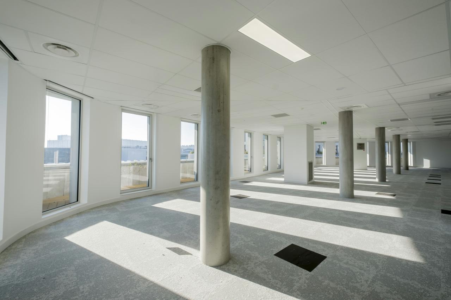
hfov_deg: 100.4
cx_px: 226
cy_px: 150
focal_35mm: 15
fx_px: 188
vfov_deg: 77.3
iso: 160
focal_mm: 10
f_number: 11
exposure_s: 1/60
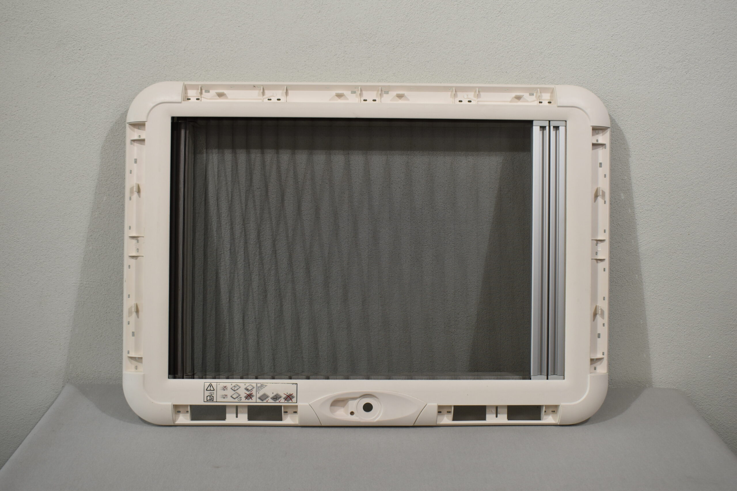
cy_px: 246
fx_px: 798
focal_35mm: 39
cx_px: 368
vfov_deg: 34.2
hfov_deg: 49.6
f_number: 5.6
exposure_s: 1/125
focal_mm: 26
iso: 320
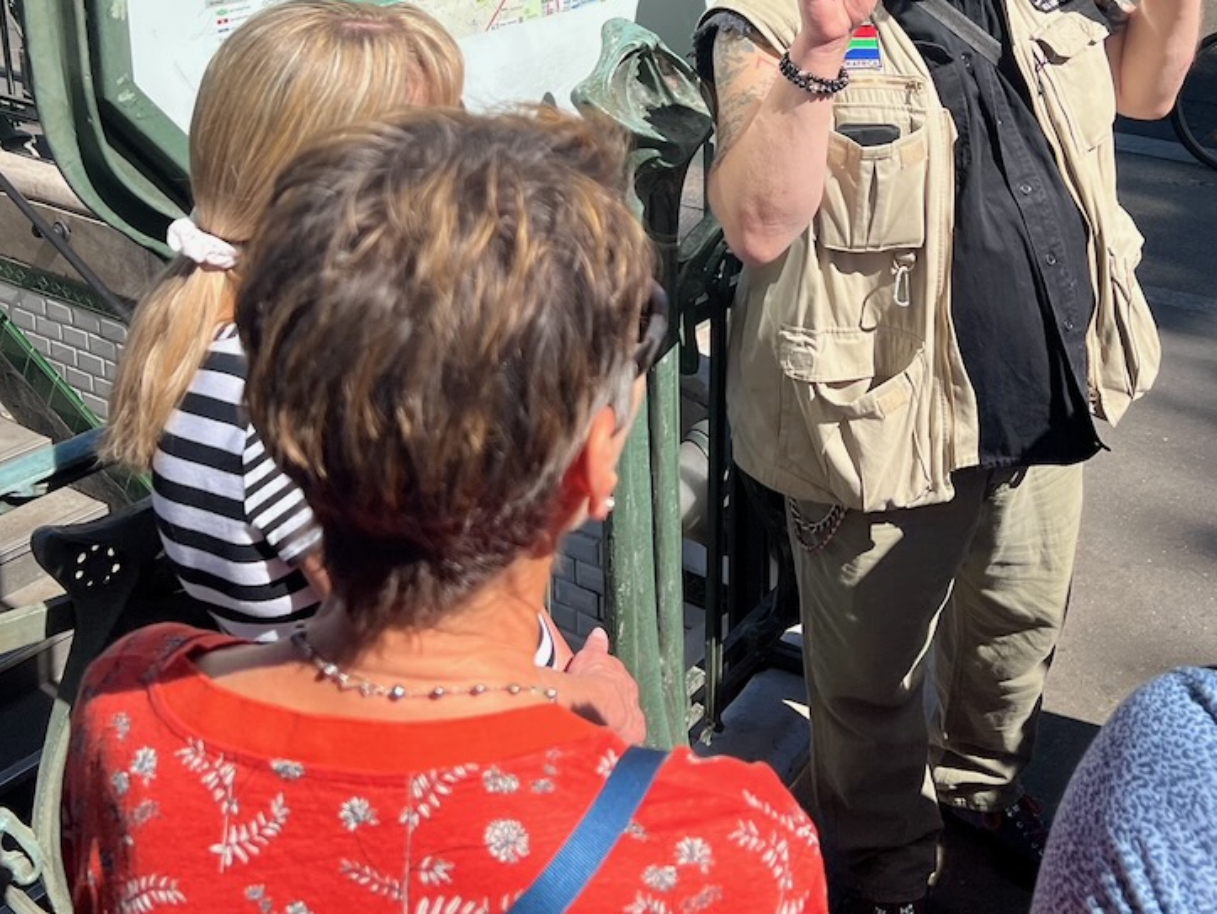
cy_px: 133
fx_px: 1618
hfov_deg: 41.2
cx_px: 678
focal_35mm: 46
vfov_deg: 30.5
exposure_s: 1/4630
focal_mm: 5.7
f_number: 1.5
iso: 50
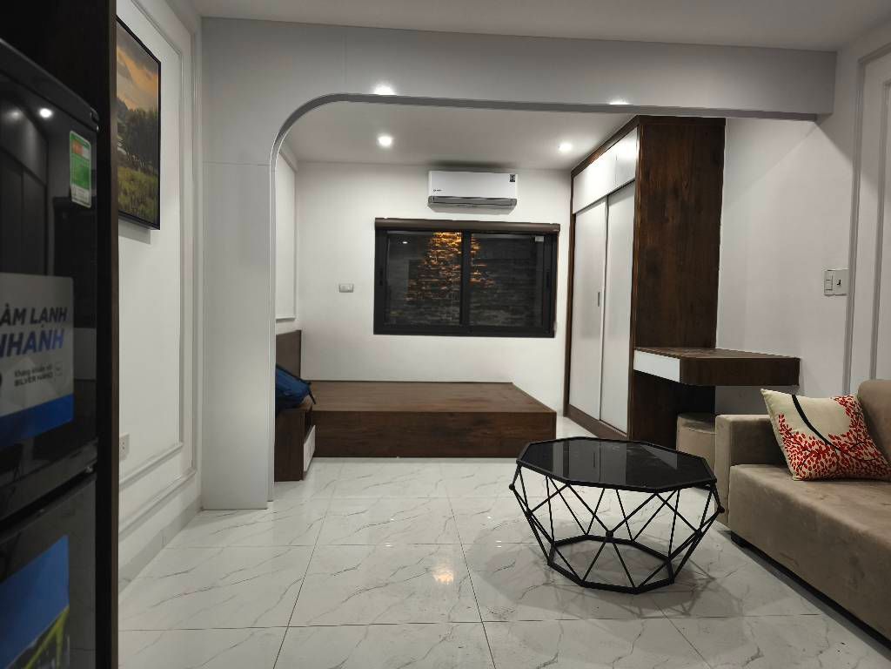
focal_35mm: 23
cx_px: 446
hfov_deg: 73.9
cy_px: 334
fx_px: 592
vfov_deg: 58.9
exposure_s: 1/50
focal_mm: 5.35
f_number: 1.7
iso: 320
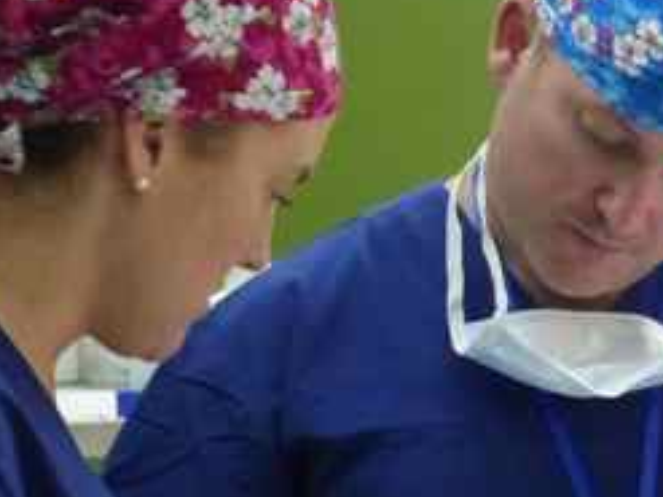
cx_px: 314
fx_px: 3274
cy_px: 304
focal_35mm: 171
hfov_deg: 11.6
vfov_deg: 8.7
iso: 800
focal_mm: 11.9
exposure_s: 1/40
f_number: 2.8
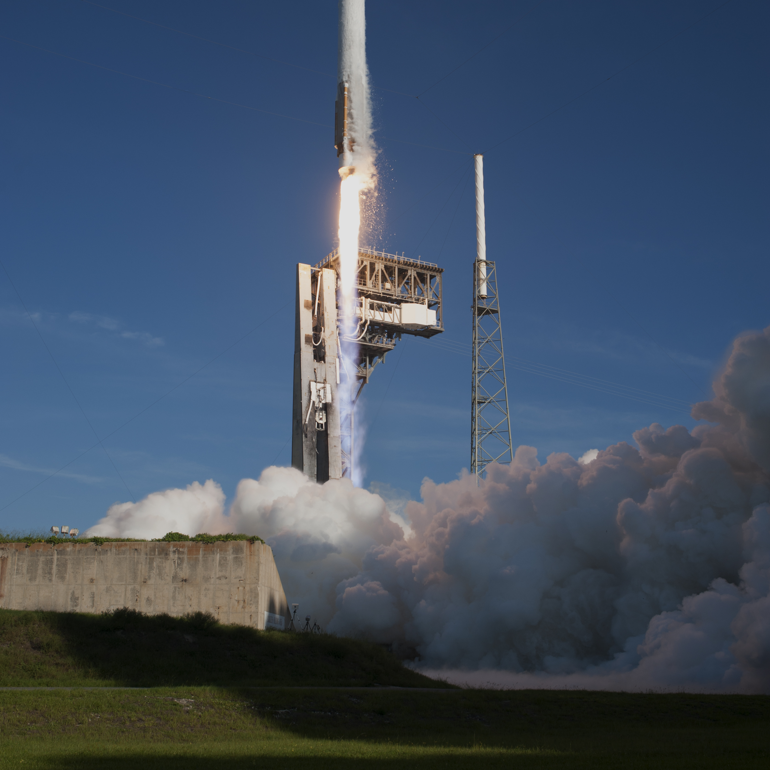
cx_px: 384
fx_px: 1132
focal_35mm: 45
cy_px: 339
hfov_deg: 37.6
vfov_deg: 37.5
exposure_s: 1/1250
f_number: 8
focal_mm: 35
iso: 200
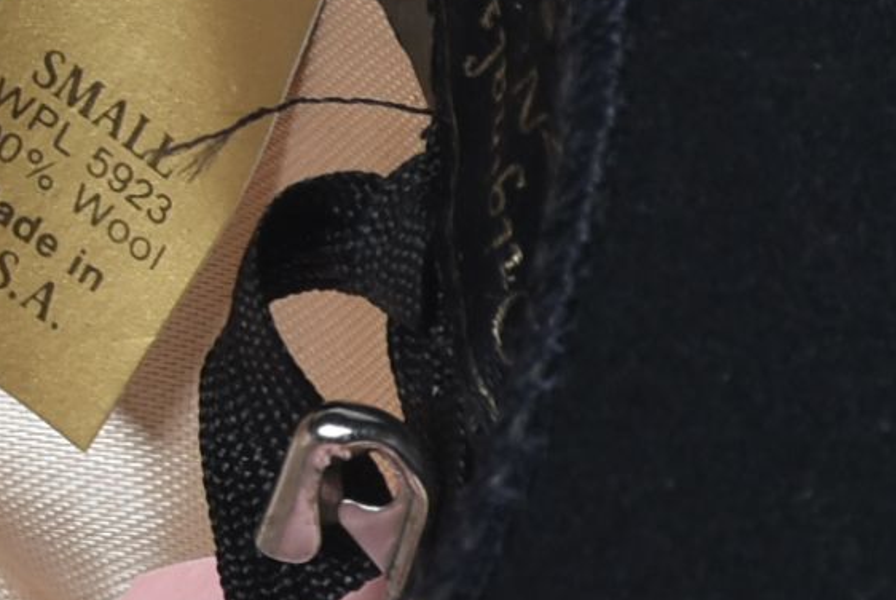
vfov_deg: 1.3
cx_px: -1116
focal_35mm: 1038
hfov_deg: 2.0
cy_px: 193
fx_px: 25861
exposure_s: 1/125
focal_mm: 130
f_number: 16
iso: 200
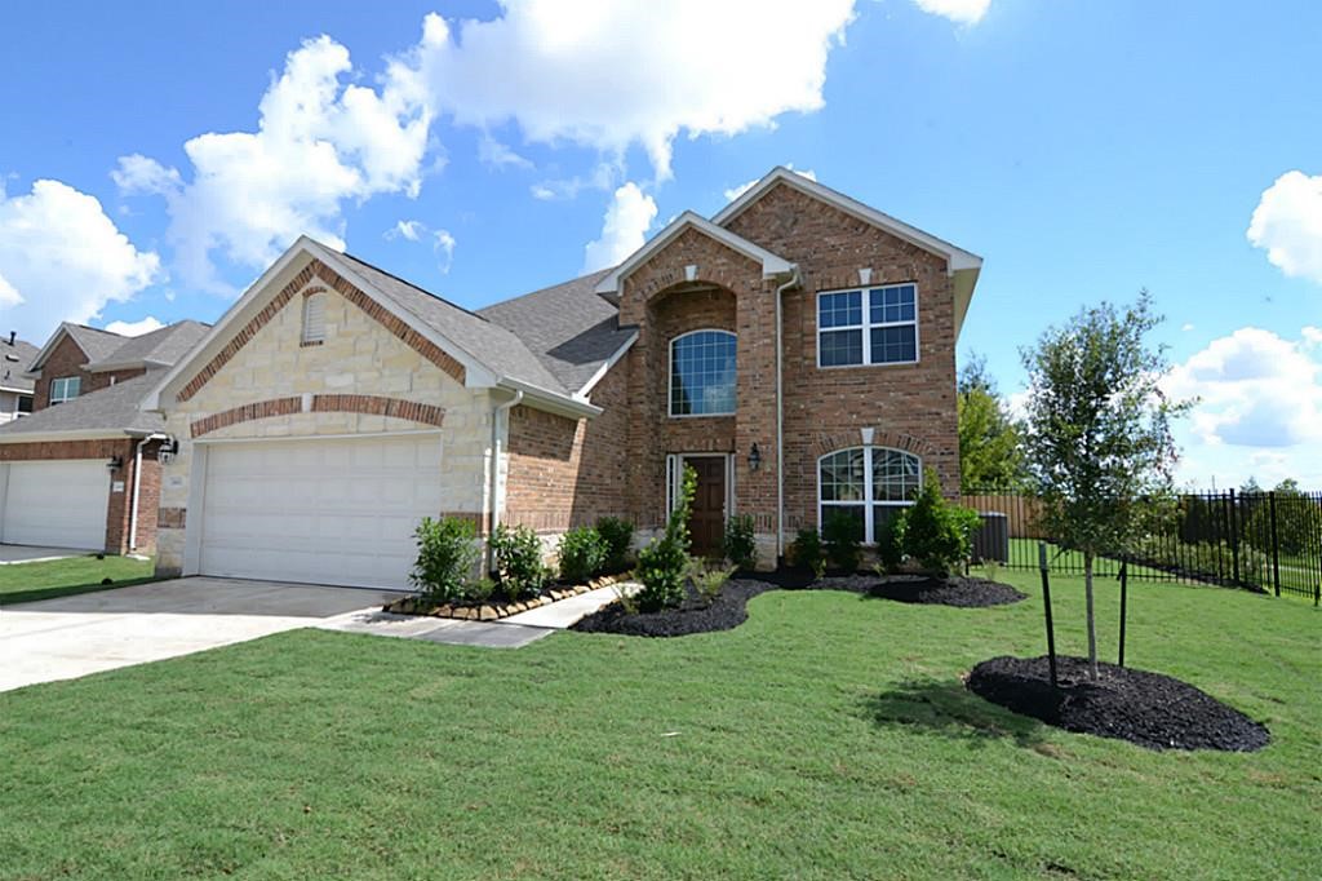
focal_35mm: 16
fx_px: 606
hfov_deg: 95.0
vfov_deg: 72.0
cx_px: 661
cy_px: 440
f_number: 7.1
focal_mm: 11
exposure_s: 1/200
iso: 100
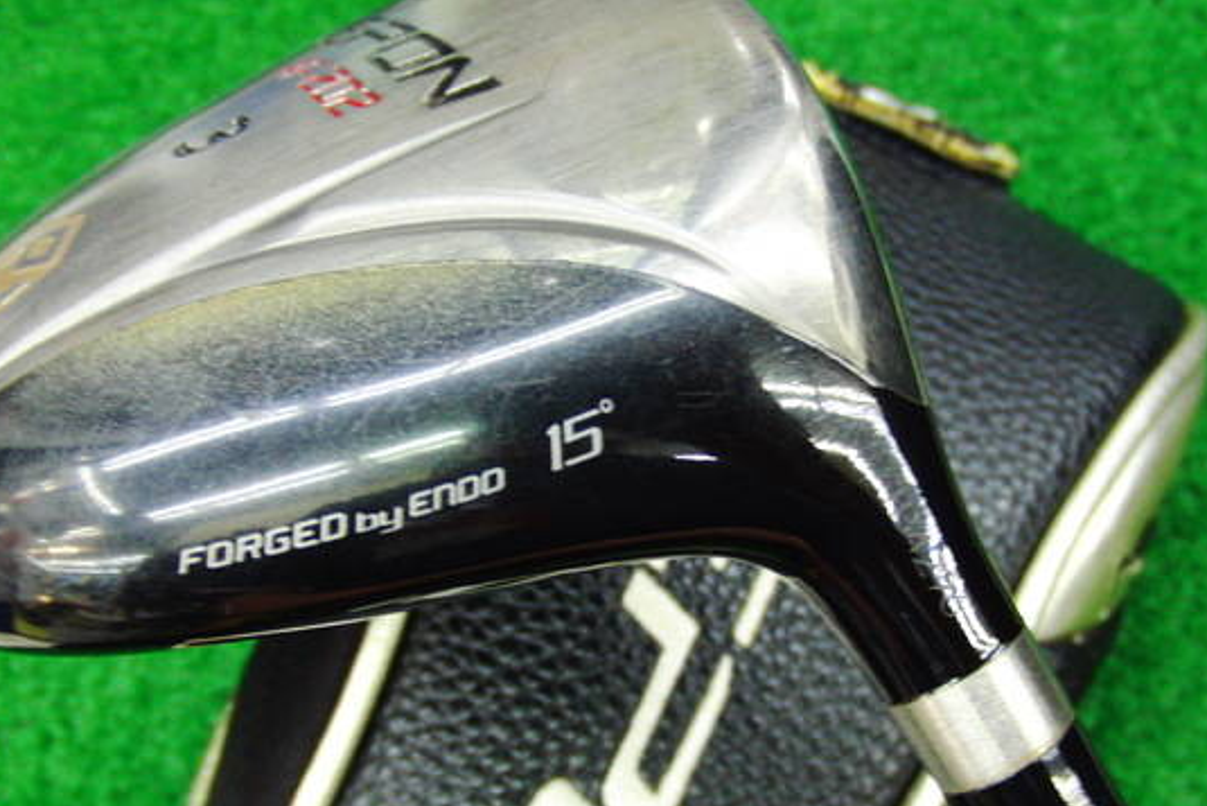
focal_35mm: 46
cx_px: 695
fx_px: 1543
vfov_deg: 29.2
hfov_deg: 42.6
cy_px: 503
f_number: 3.6
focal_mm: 6.42
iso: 400
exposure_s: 1/25
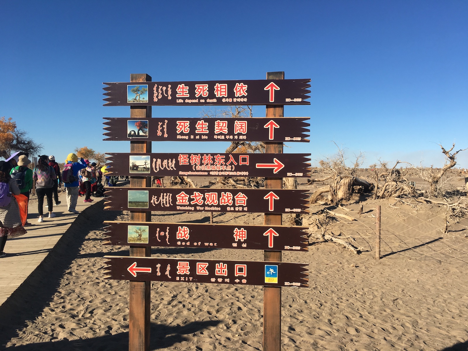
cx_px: 234
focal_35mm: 29
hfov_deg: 61.7
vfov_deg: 48.2
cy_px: 176
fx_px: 392
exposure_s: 1/1748
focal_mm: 4.15
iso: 25
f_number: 2.2
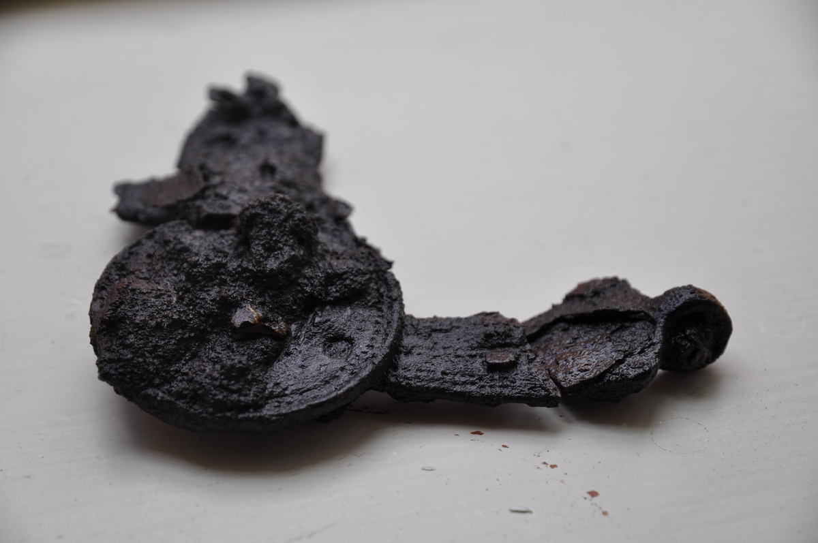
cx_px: 409
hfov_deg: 16.1
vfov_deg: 10.7
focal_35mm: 128
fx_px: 2894
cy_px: 272
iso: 200
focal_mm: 85
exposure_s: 1/160
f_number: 5.6
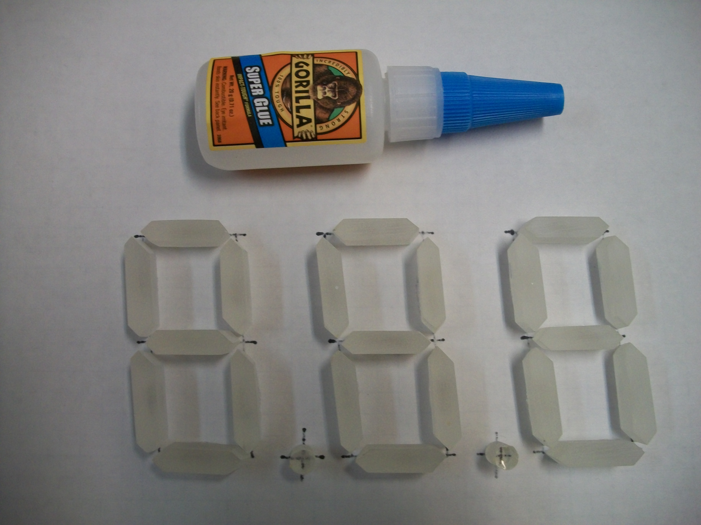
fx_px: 648
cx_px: 350
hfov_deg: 56.8
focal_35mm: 32
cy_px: 262
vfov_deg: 44.2
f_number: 2.9
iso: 160
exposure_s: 1/40
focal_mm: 5.7
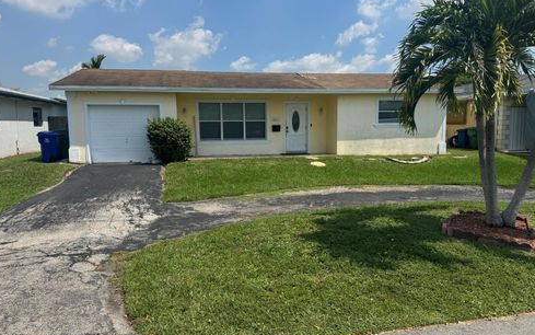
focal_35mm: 26
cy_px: 161
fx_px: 379
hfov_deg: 70.4
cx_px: 267
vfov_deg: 47.6
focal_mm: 6.76
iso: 80
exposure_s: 1/5348
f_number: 1.78
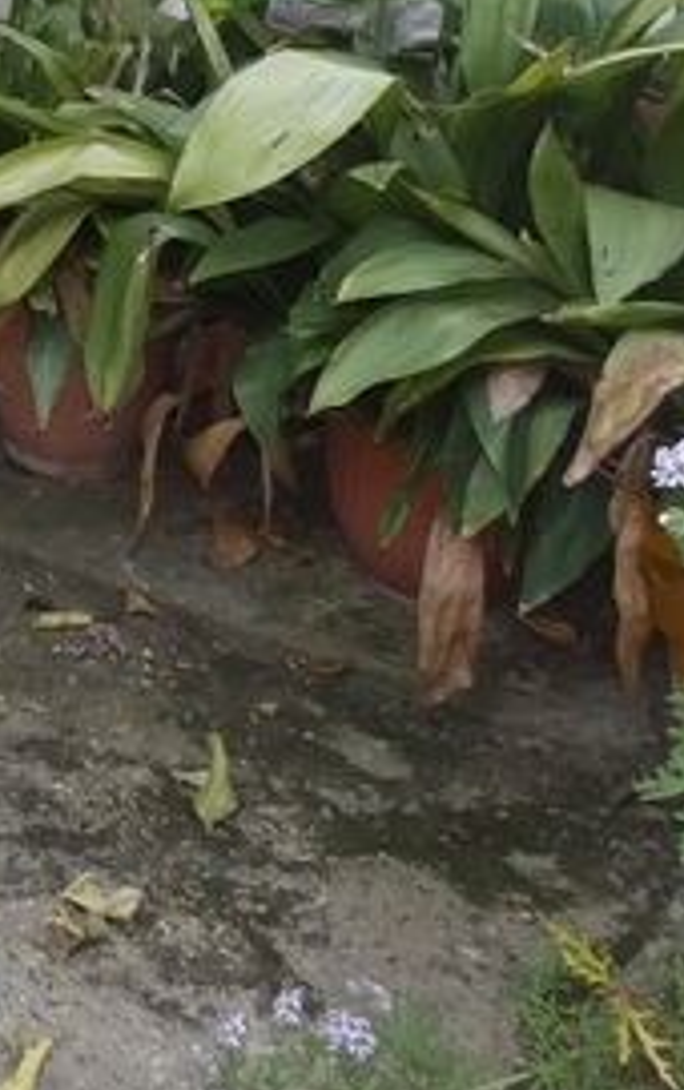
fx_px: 2380
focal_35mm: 80
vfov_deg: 24.1
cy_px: -109
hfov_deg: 14.0
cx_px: -656
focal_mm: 3.6
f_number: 2.8
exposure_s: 1/60
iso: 250
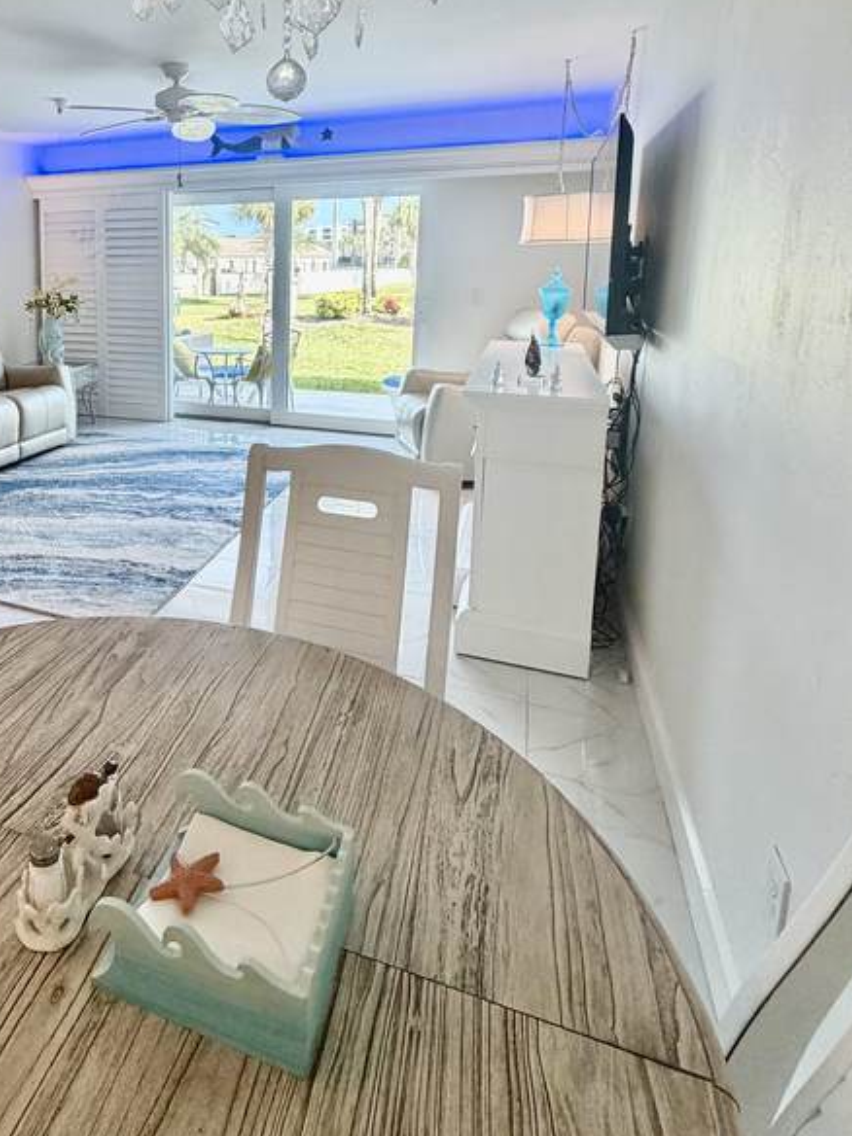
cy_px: 381
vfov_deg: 71.8
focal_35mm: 23
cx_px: 173
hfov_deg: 54.9
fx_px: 755
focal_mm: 2.22
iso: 200
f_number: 2.2
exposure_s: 1/120
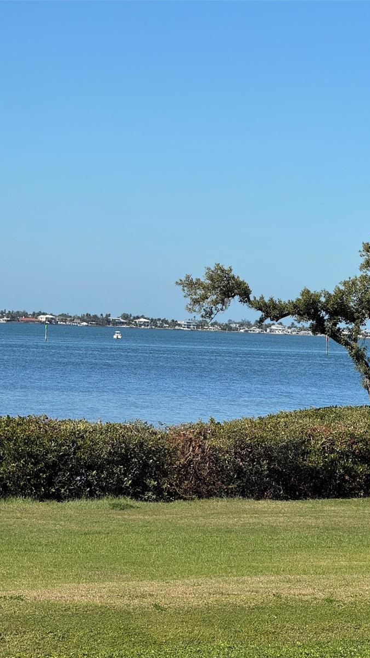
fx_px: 2285
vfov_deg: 16.4
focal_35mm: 131
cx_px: 203
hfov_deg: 9.3
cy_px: 329
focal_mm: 15.66
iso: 50
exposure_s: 1/2439
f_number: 2.8
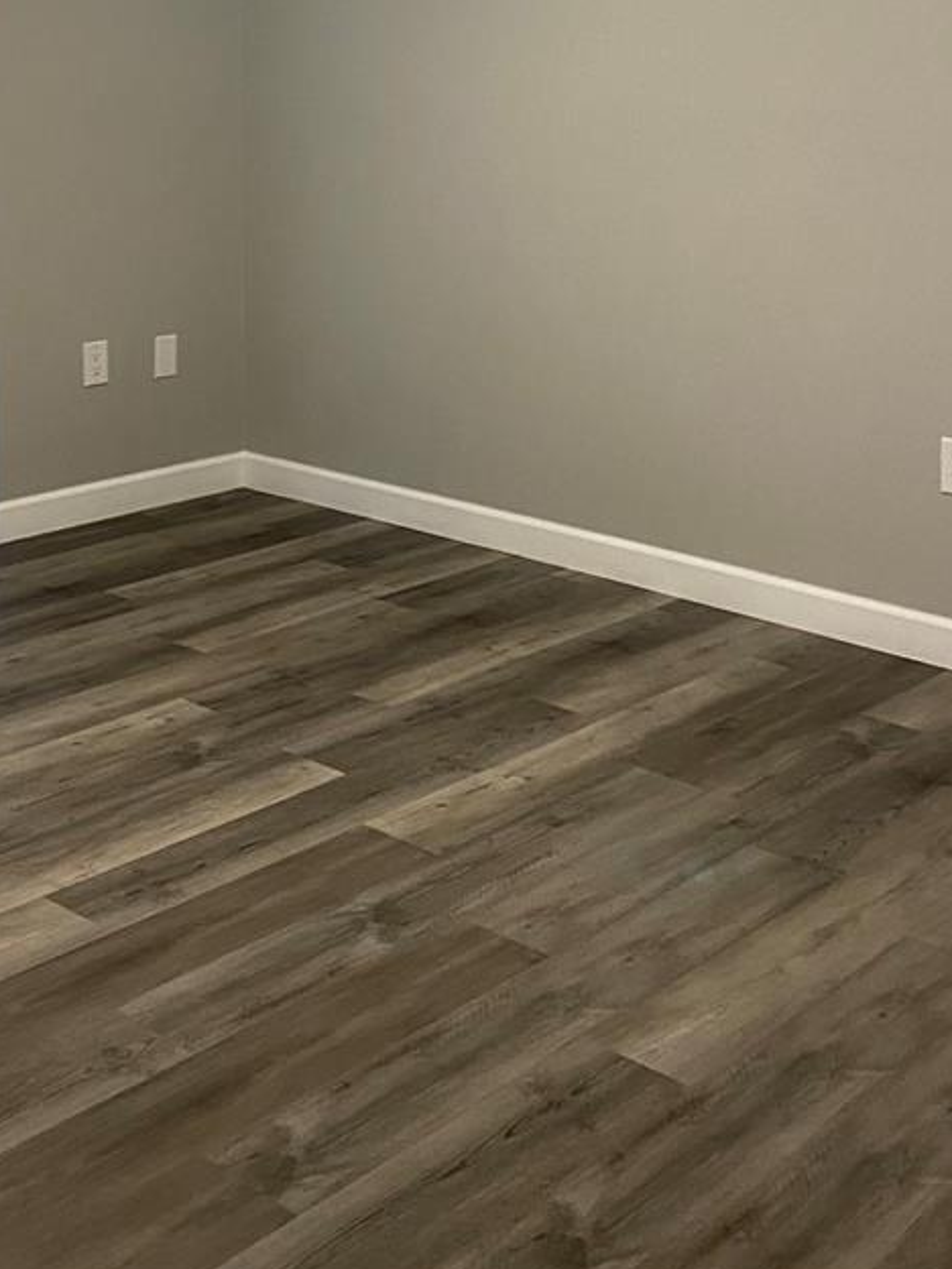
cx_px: 454
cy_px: 240
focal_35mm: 50
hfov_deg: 29.1
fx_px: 1833
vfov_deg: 36.8
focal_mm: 4.25
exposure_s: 1/60
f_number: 1.8
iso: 200
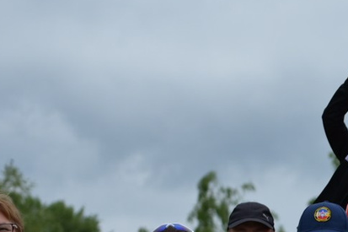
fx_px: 2097
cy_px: 323
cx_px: 726
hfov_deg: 8.9
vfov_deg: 6.3
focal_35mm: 217
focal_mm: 35
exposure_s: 1/2000
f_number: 2
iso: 64
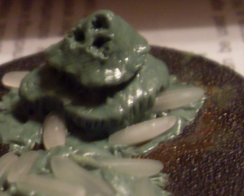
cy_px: 111
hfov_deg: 16.3
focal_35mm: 118
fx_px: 853
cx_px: 85
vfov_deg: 13.1
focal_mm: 6.3
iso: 200
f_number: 2.8
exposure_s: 1/3
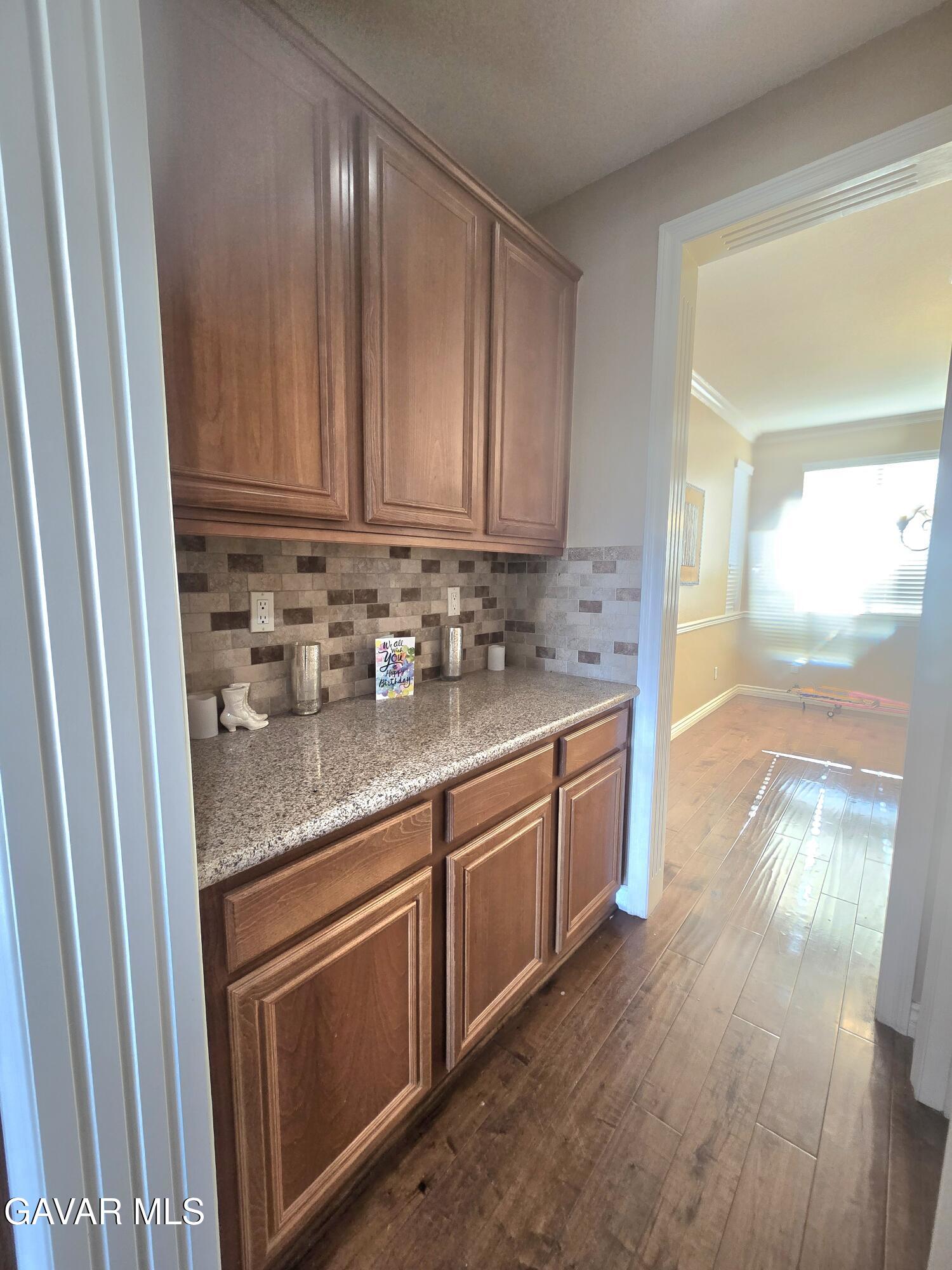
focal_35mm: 13
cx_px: 476
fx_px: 477
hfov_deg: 89.9
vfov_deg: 106.2
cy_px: 635
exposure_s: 1/60.2
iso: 160
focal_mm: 2.2
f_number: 2.2
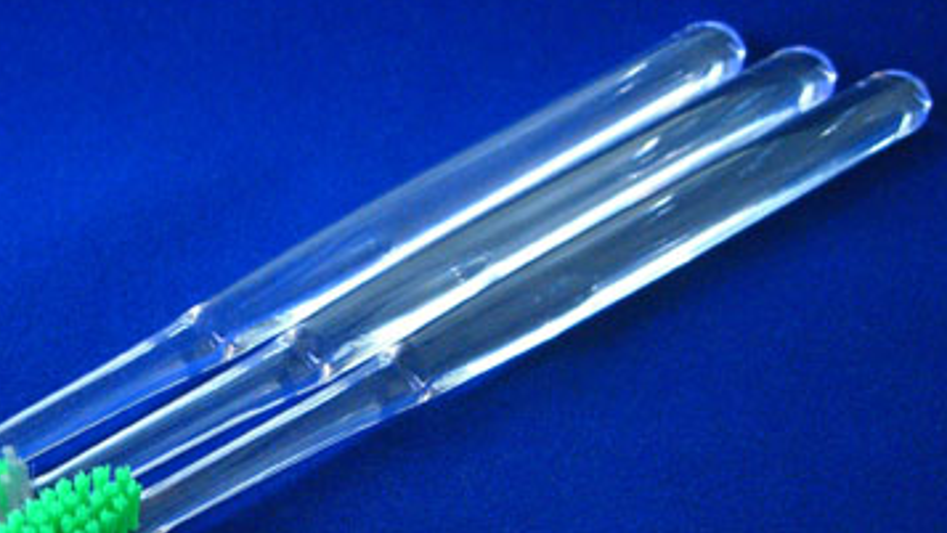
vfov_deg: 20.7
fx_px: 1457
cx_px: 302
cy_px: 335
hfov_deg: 35.6
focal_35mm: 58
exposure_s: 1/8
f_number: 2.8
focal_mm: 7.9
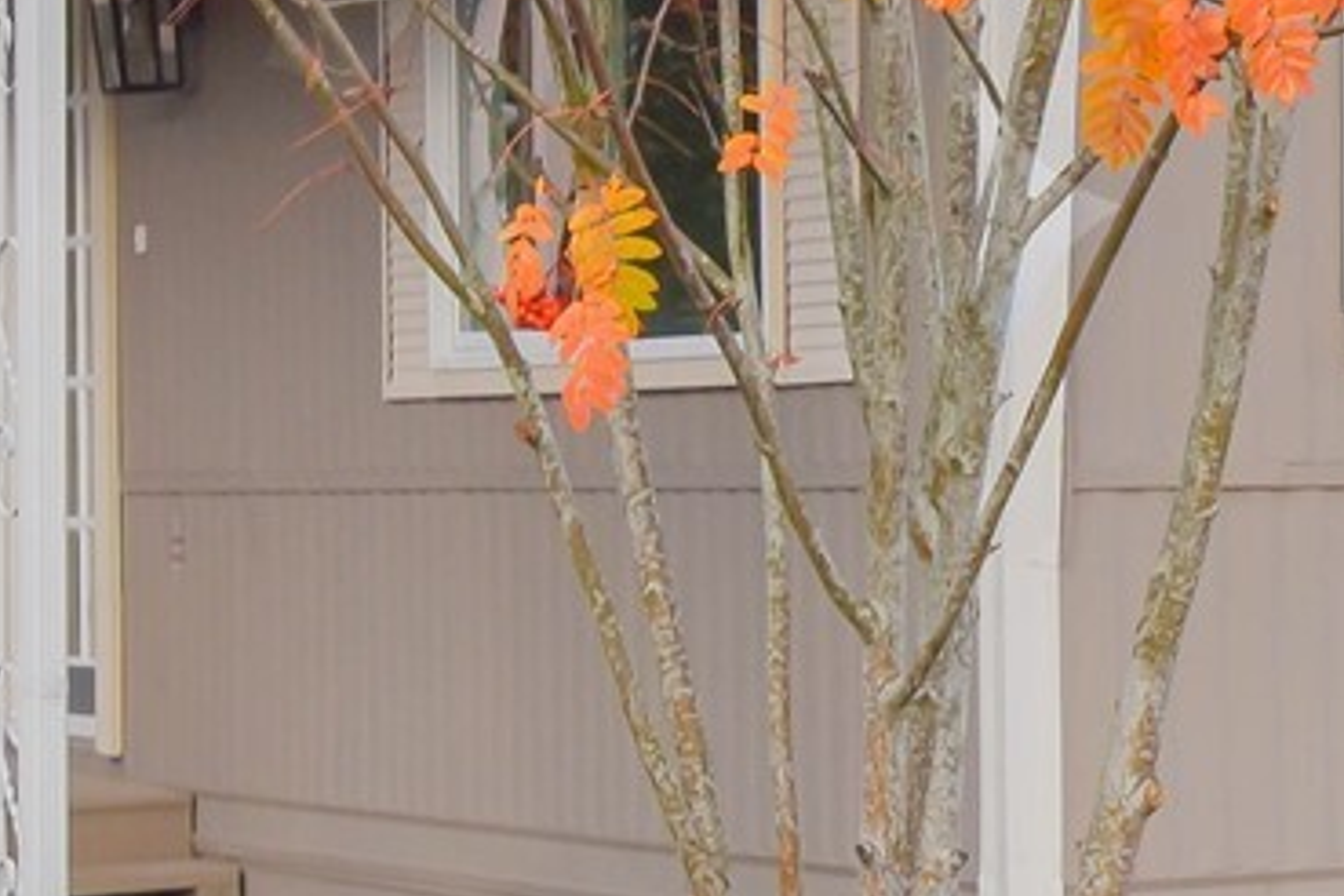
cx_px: 2264
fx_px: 5152
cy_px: 486
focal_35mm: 138
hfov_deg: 13.6
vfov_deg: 9.9
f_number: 7.1
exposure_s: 1/200
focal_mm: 20
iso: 100
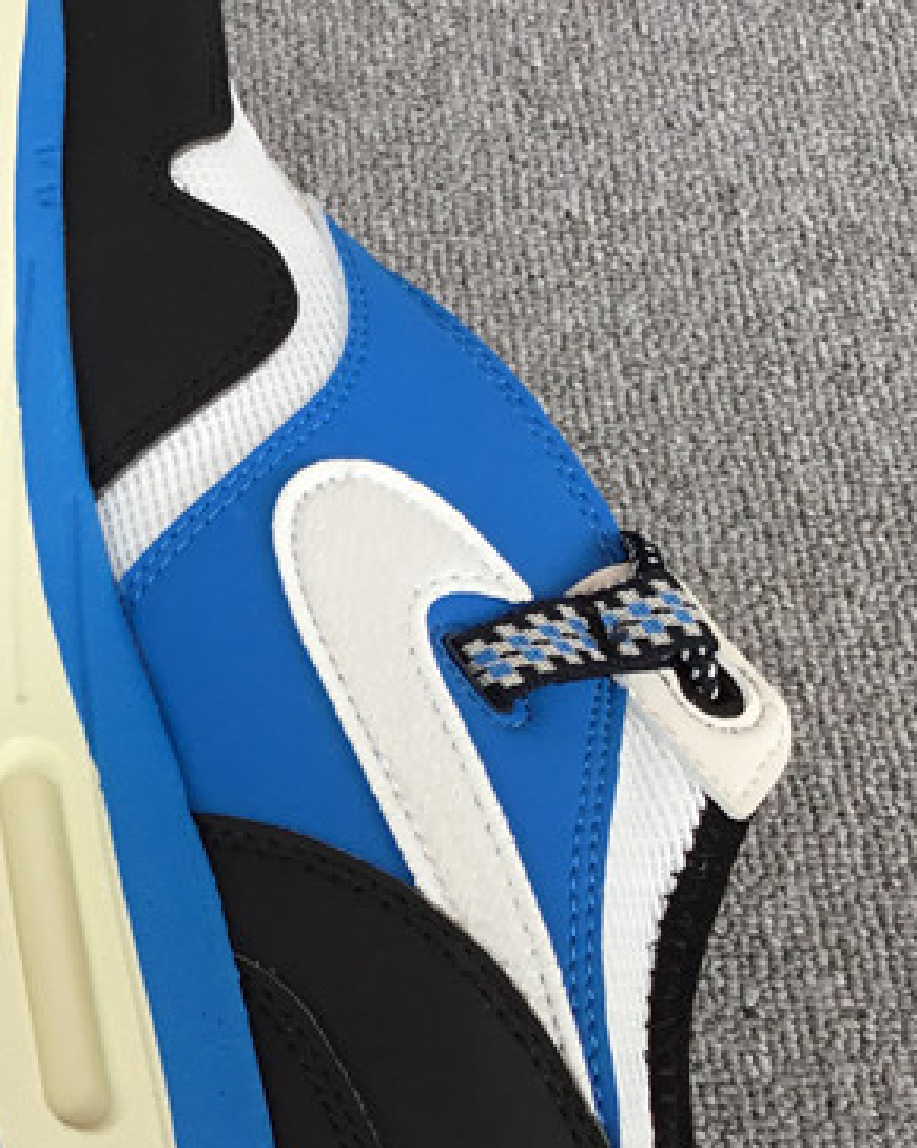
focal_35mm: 75
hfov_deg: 19.1
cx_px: -225
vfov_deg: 25.4
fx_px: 2546
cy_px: 688
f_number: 2.4
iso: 25
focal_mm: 3.3
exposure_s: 1/289
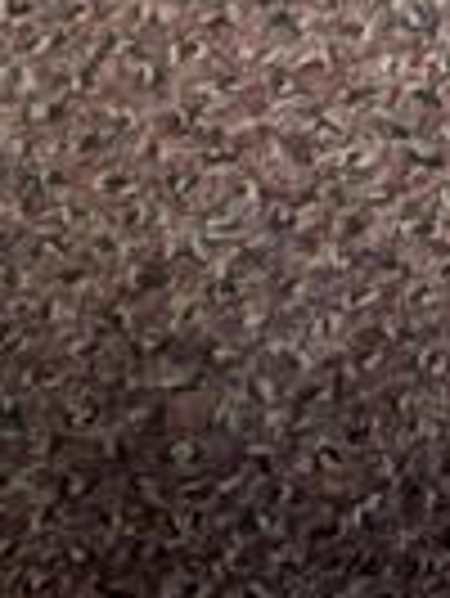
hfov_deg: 12.8
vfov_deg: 21.7
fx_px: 1557
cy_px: 337
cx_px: -621
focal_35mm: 90
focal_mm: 5.1
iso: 125
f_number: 1.6
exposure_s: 1/120
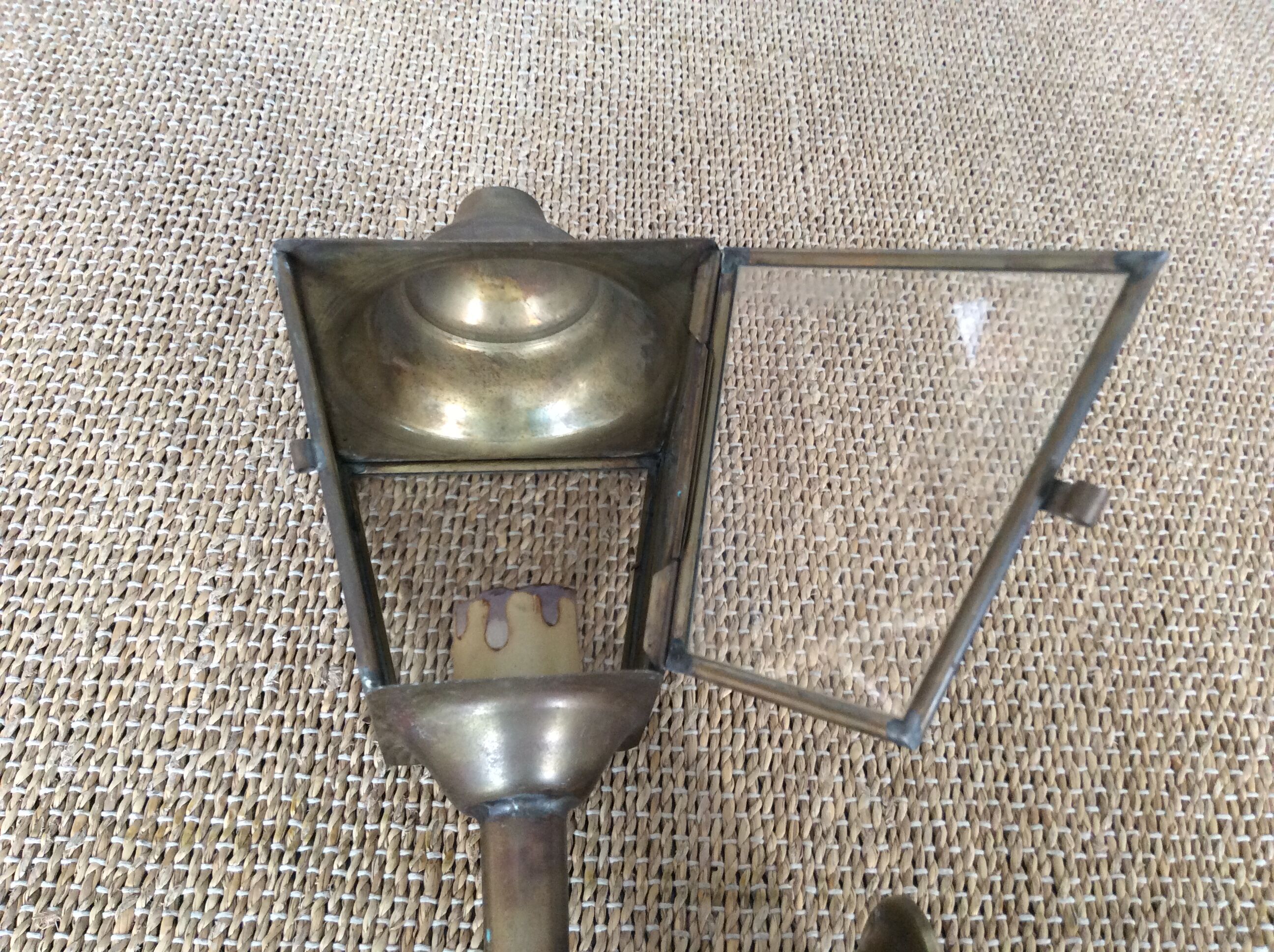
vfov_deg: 44.1
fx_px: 1176
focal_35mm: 32
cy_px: 476
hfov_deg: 56.9
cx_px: 637
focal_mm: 3.3
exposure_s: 1/25
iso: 100
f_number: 2.4
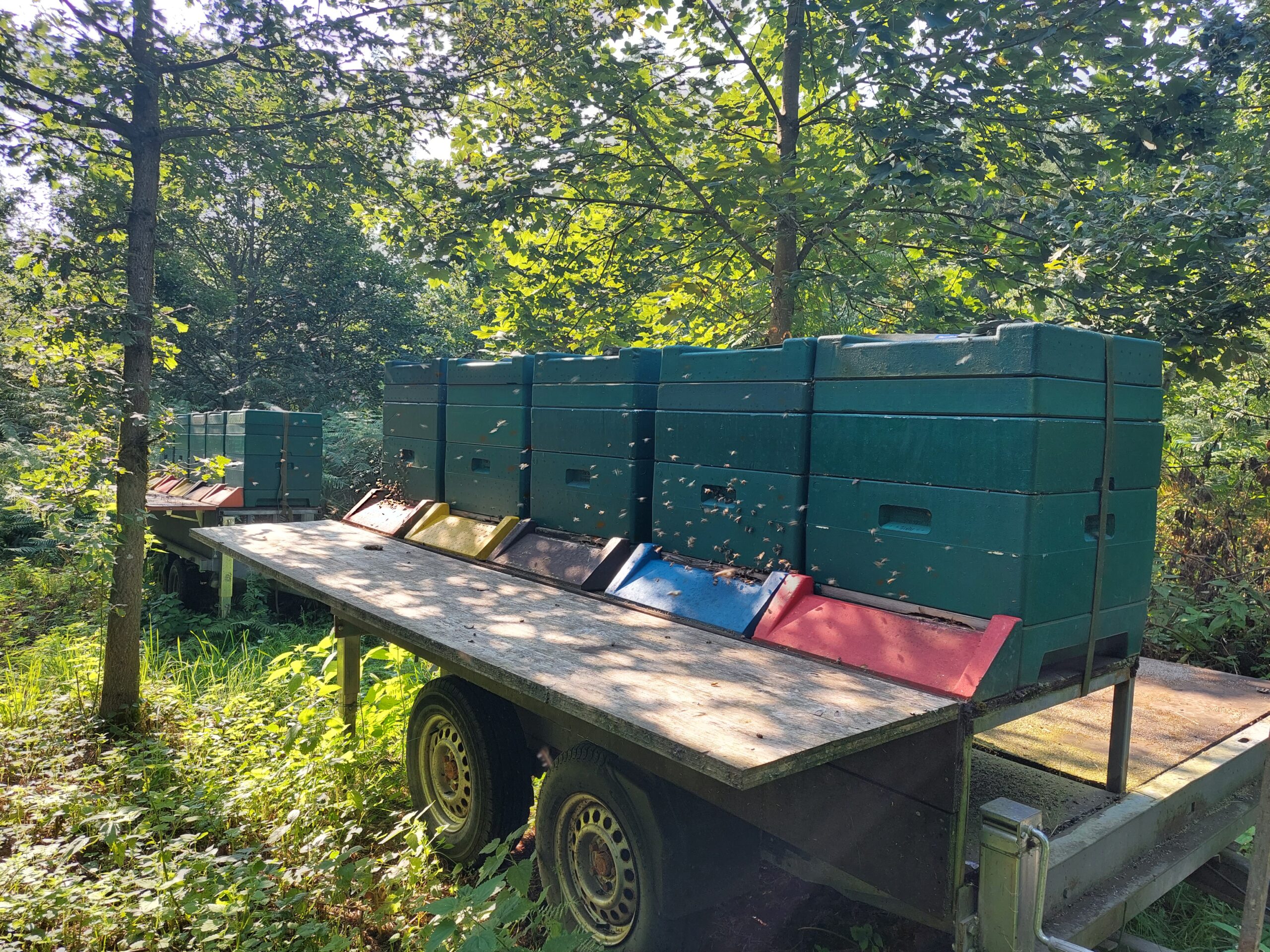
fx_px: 881
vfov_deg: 56.8
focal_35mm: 24
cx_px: 635
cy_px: 476
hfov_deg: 71.6
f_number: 1.8
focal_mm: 5.23
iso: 40
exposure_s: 1/171
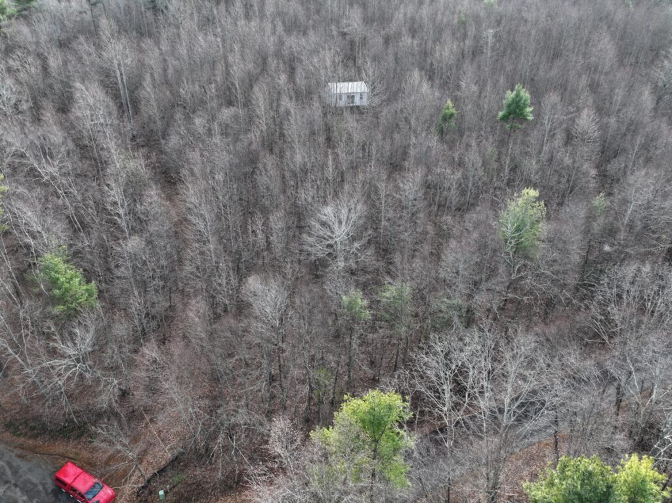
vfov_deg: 56.8
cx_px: 336
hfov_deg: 71.6
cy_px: 252
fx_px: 466
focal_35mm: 24
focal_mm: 12.29
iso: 100
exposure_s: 1/200
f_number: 2.8
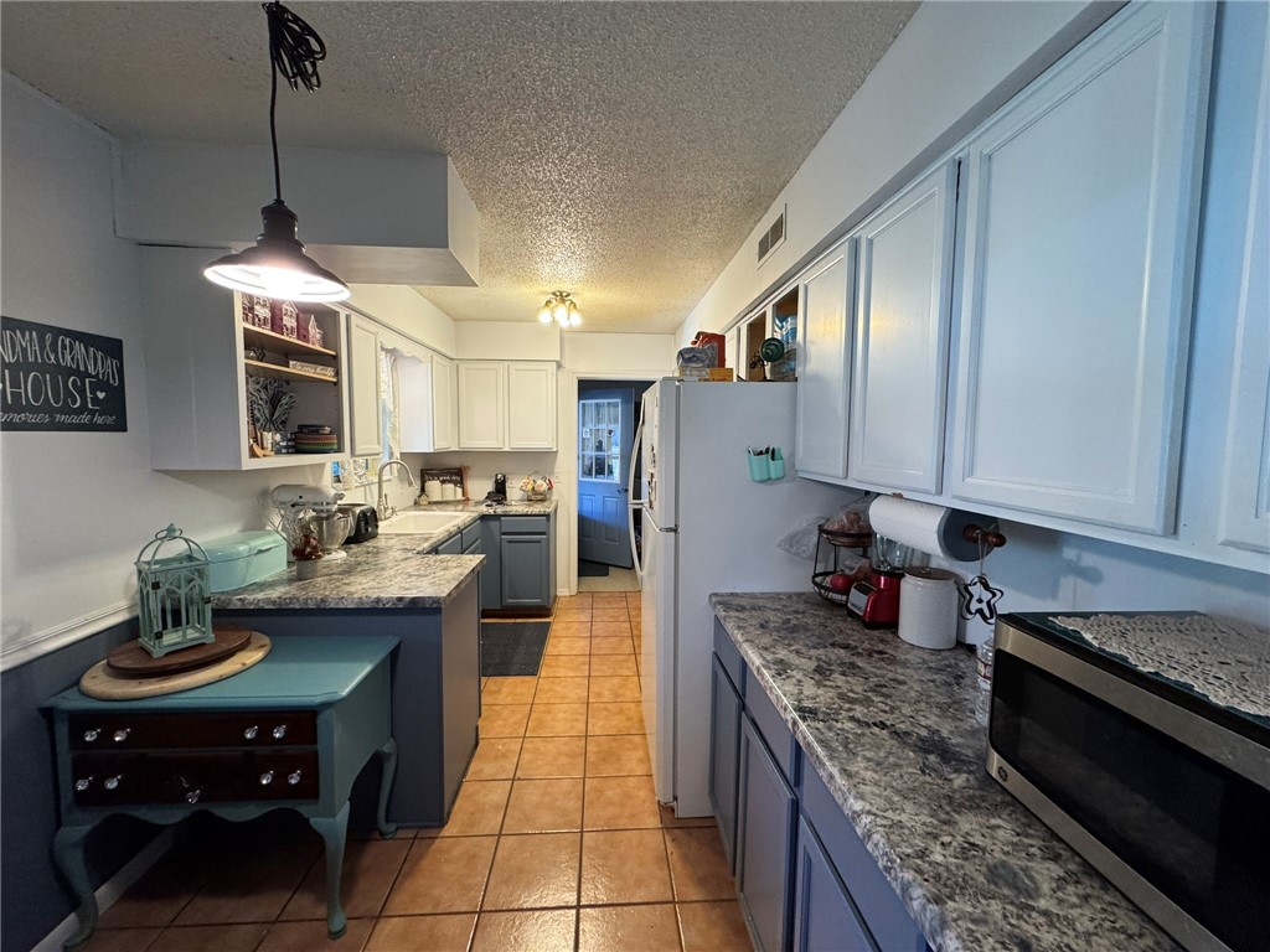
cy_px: 476
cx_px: 635
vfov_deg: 85.7
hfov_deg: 102.1
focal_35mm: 14
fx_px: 514
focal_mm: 2.22
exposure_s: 1/120
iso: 250
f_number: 2.2
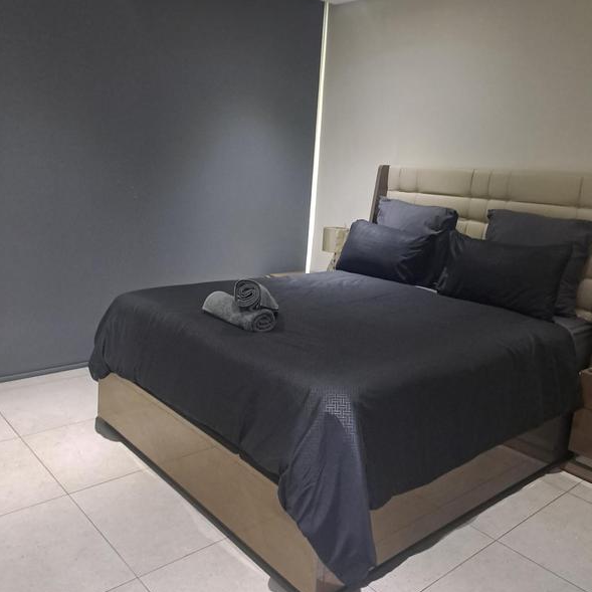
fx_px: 580
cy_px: 273
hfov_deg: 54.0
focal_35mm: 30
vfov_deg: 54.0
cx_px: 299
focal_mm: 4.65
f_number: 1.8
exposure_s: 1/20
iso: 400
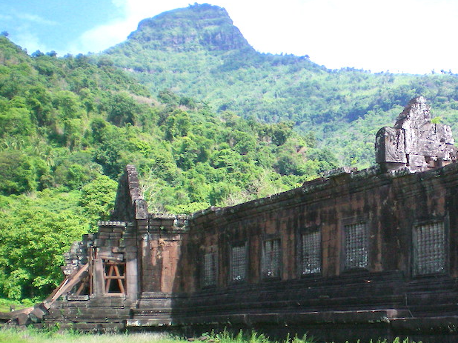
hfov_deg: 29.9
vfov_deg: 23.1
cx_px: 375
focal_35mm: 63
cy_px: 240
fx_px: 833
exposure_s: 1/800
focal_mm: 6.3
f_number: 3.1
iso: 64
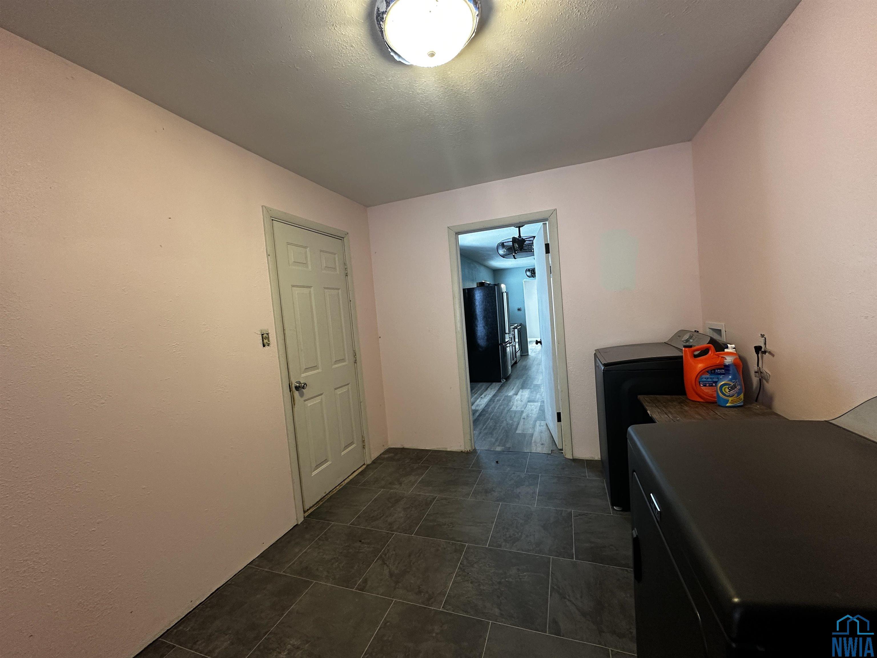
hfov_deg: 102.1
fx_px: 355
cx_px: 438
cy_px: 329
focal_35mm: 14
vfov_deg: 85.7
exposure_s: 1/60
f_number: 2.2
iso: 200
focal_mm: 2.22
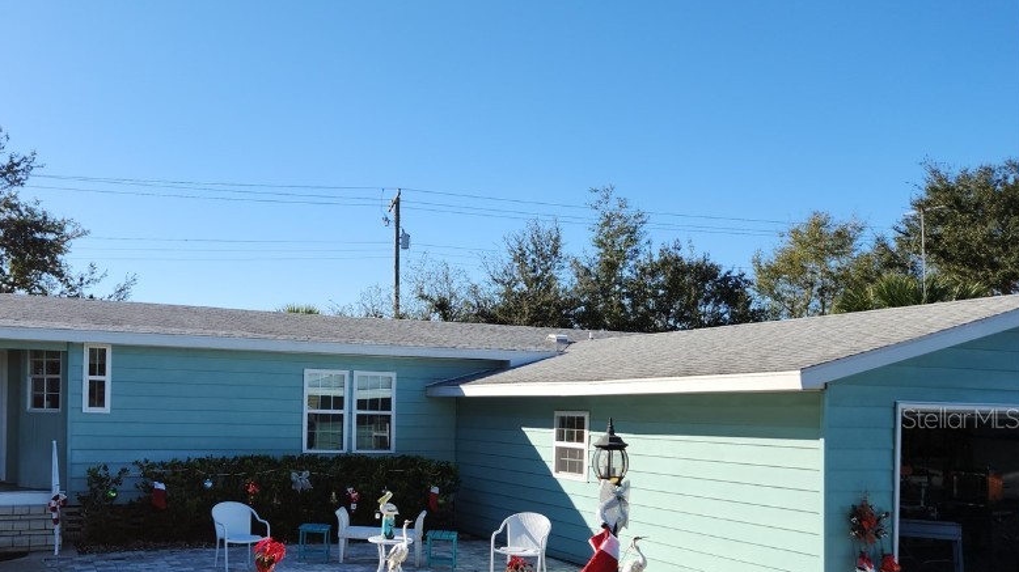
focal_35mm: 33
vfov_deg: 35.0
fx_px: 891
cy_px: 418
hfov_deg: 58.4
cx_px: 355
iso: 20
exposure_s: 1/1135
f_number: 1.8
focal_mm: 5.4
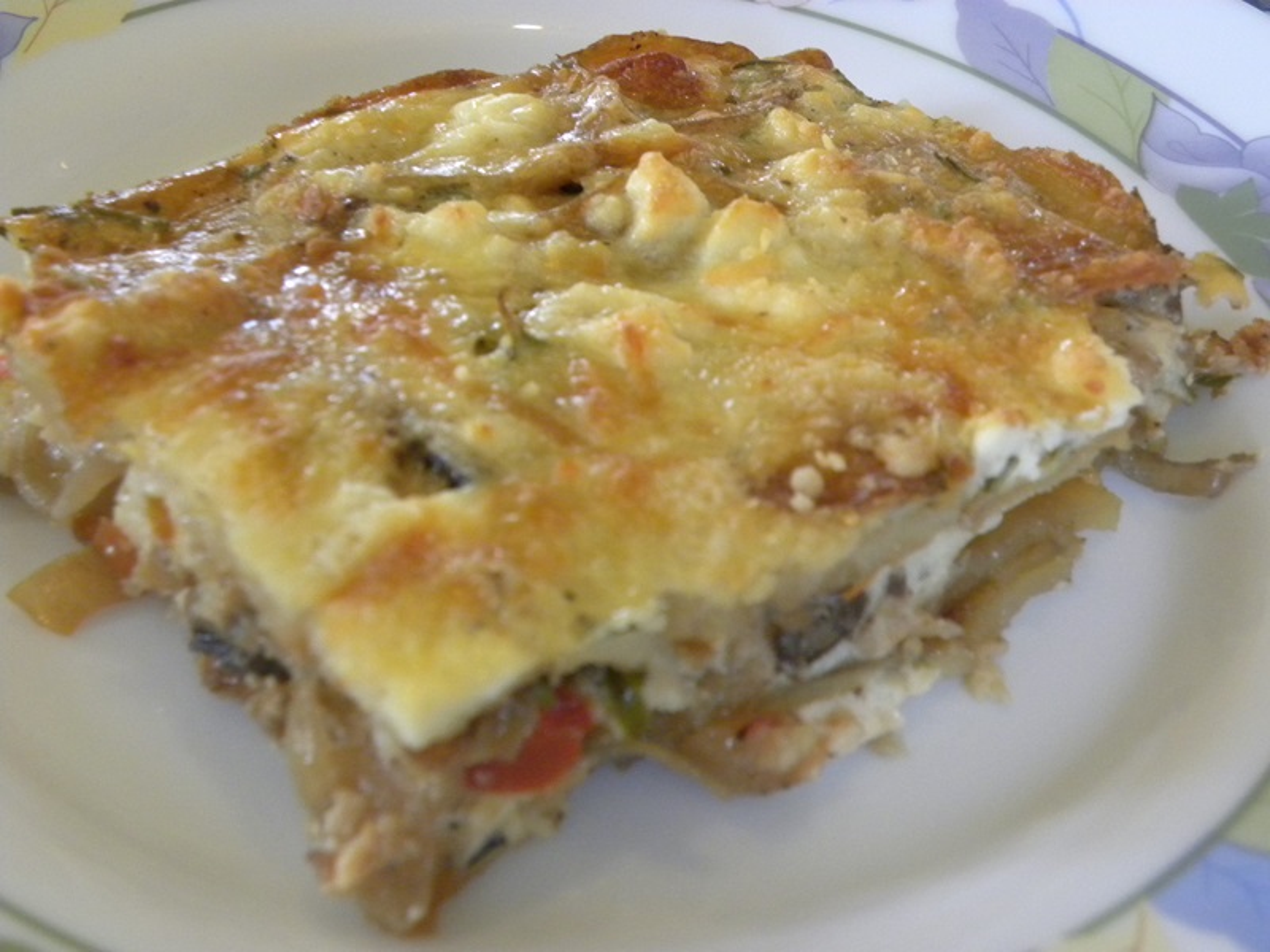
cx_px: 635
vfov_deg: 28.0
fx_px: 1908
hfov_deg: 36.8
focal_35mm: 52
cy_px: 476
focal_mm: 9.2
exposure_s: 1/28
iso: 400
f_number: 3.5
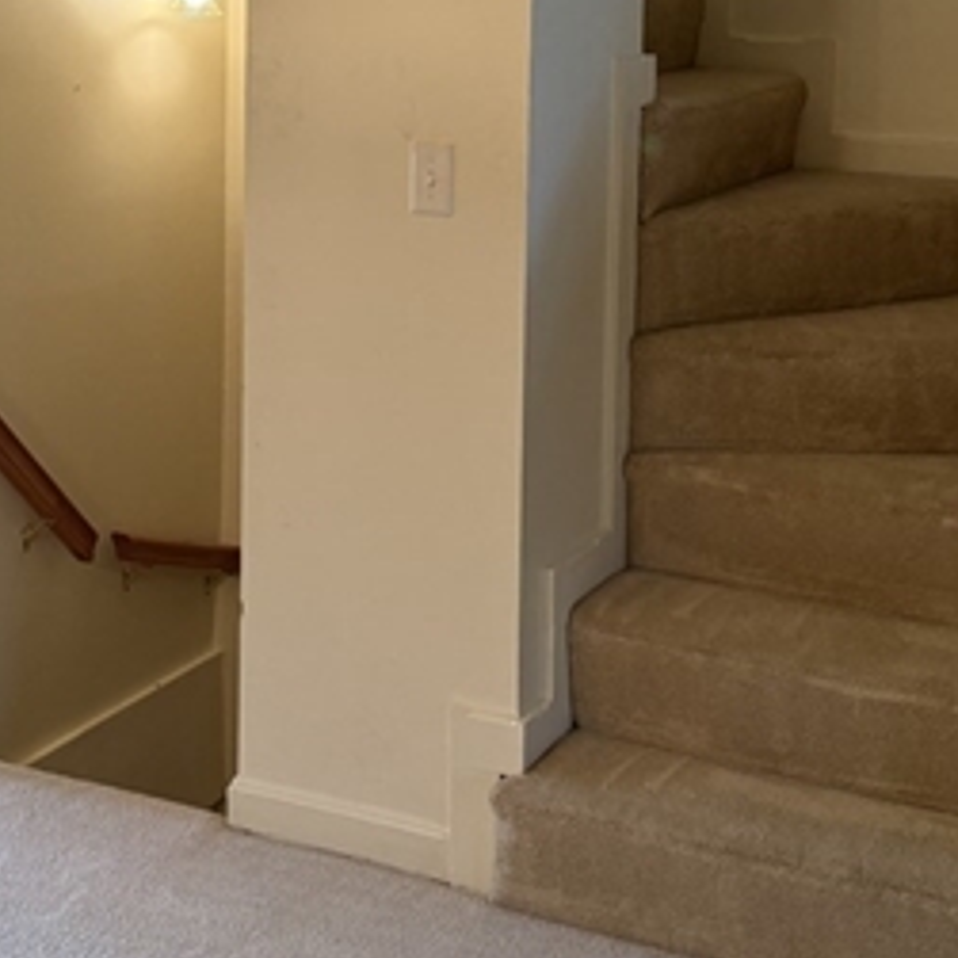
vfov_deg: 25.6
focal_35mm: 65
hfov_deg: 26.5
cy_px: 73
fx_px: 2035
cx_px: 424
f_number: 1.78
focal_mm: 6.76
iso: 200
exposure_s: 1/126
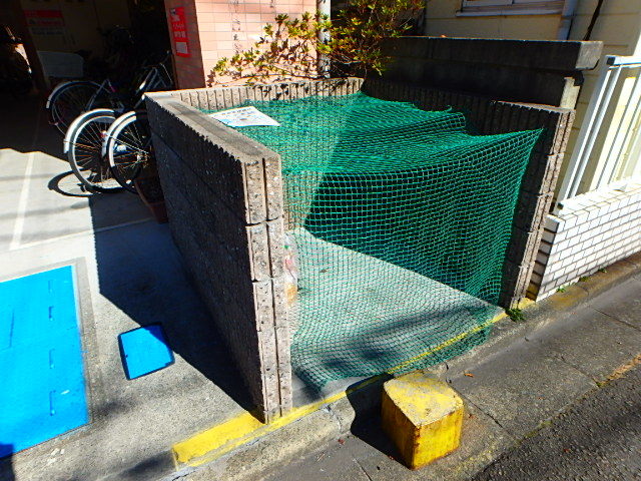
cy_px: 240
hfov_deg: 79.0
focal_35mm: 21
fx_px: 389
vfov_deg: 63.4
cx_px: 320
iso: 125
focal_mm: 3.7
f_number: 6
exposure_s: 1/400
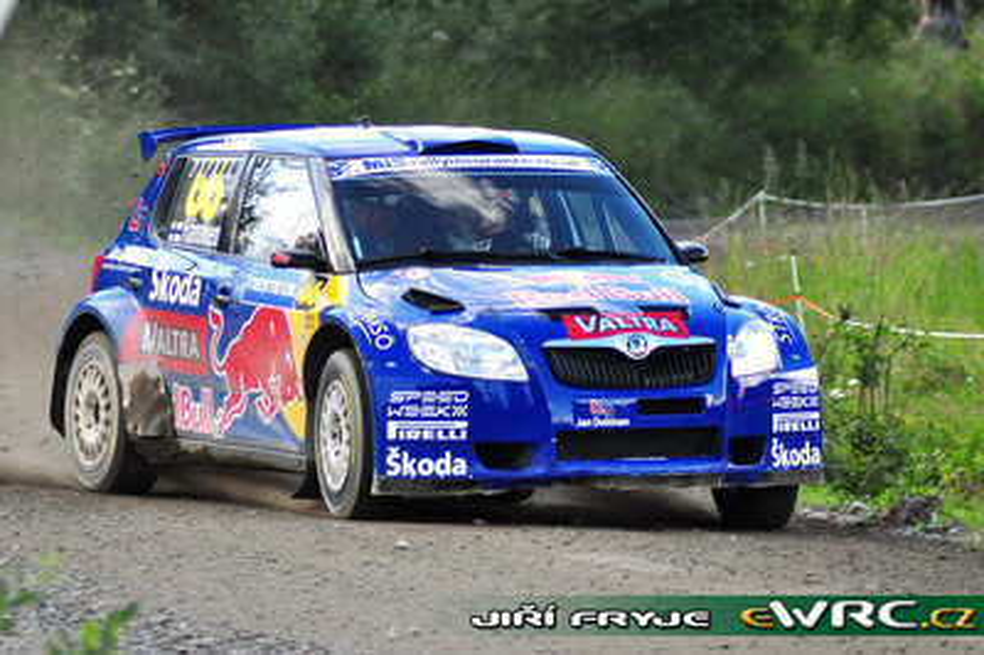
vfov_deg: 3.0
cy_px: 328
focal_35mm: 450
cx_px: 492
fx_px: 12290
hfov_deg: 4.6
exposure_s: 1/640
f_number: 7.1
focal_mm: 300
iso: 800
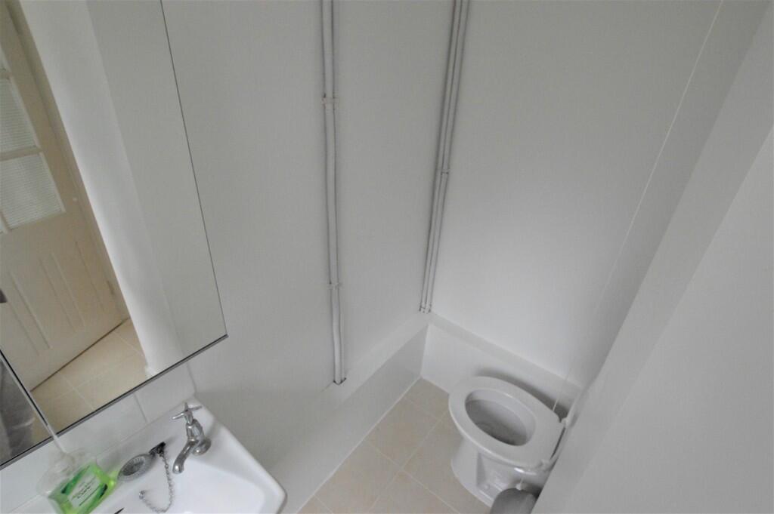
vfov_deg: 72.0
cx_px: 387
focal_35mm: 16
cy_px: 257
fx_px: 354
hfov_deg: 95.0
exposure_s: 1/320
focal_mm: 11
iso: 3200
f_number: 7.1
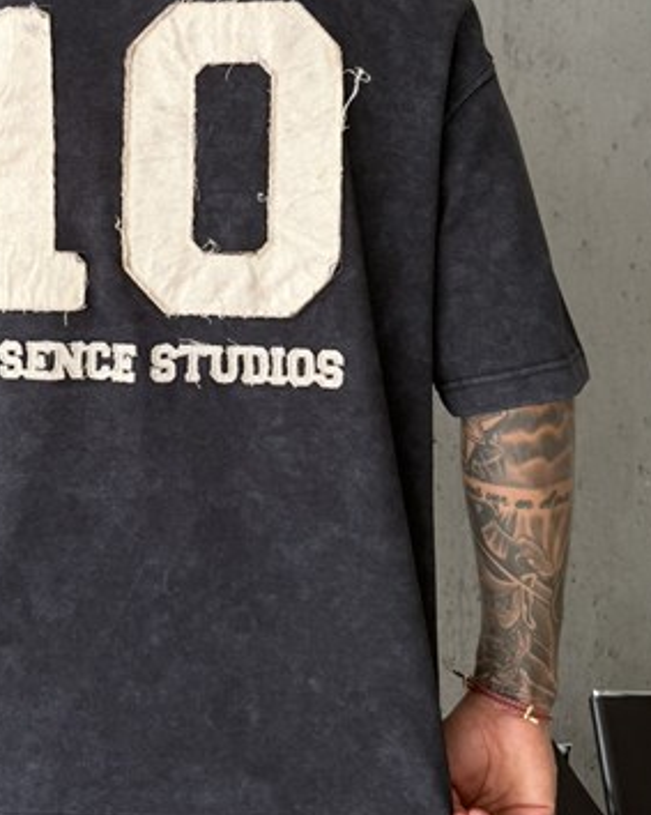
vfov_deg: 34.1
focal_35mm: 53
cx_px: 159
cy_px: 140
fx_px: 1277
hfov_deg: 28.2
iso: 64
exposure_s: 1/276
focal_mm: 6.76
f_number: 1.78
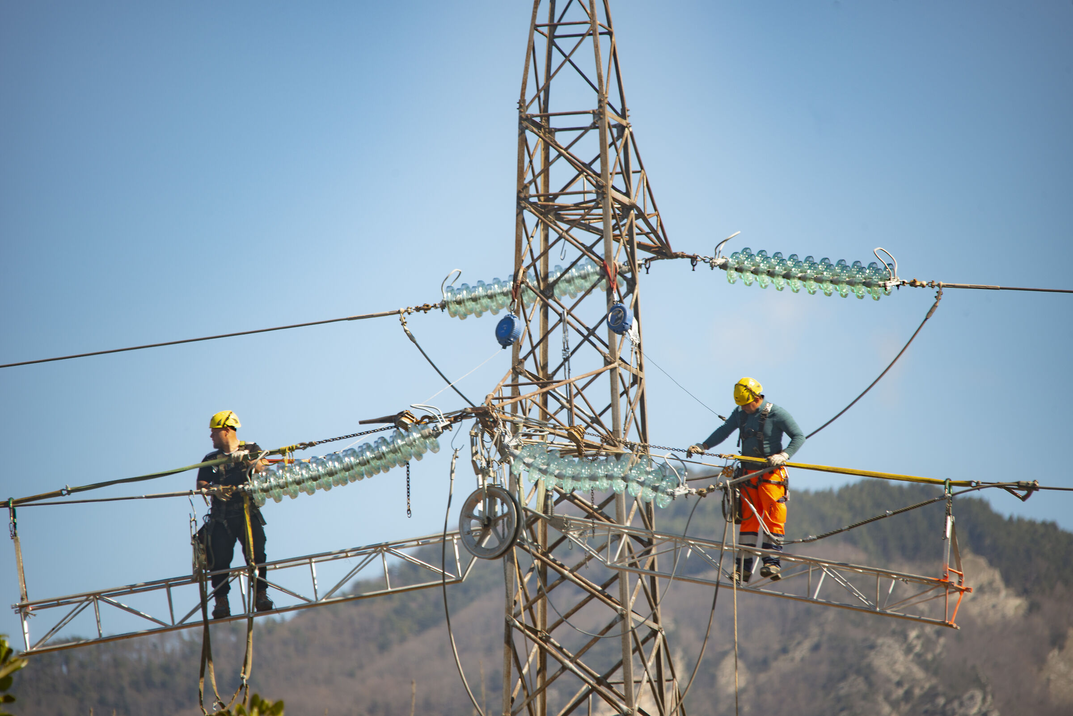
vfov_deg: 2.8
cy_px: 358
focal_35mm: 500
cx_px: 536
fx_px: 14907
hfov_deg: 4.1
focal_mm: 500
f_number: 9
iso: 160
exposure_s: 1/200
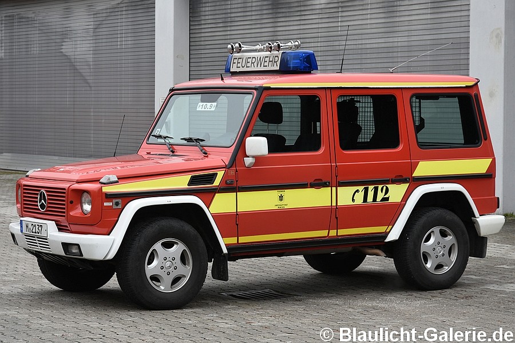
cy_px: 172
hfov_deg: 23.9
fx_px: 1216
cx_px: 258
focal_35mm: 85
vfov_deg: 16.1
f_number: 7.1
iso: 400
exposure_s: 1/200
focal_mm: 85
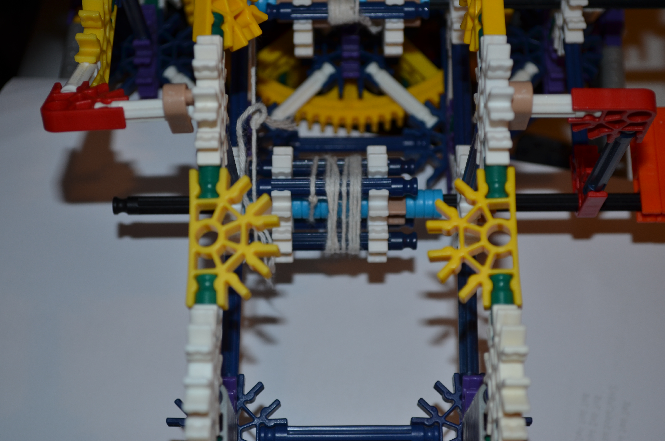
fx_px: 1272
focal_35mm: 69
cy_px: 220
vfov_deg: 19.6
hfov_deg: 29.3
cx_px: 332
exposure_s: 1/30
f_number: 5.6
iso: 200
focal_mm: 46
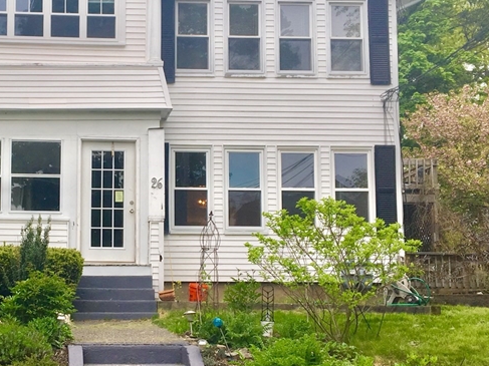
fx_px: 861
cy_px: 223
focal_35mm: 61
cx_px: 109
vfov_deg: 24.0
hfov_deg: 31.0
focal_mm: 4.15
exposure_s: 1/182
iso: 25
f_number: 2.2
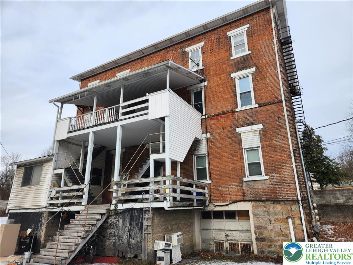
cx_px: 176
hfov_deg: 73.9
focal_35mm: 23
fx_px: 235
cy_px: 132
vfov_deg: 58.9
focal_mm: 5.4
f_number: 1.8
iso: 20
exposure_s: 1/997
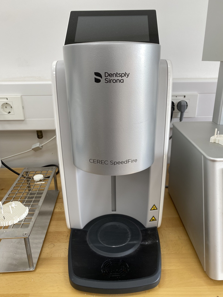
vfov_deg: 67.3
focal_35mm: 26
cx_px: 112
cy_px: 148
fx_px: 223
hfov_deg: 53.1
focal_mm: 4.25
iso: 32
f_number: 1.8
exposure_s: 1/108
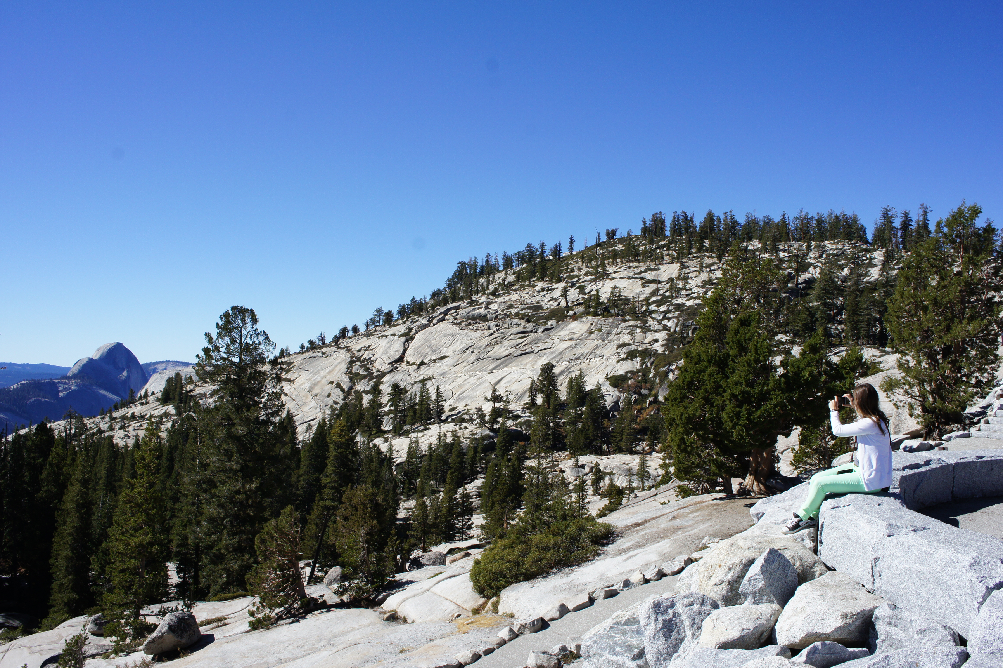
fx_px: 919
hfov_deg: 57.3
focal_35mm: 33
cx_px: 502
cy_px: 334
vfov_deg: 39.9
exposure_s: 1/250
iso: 200
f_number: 11
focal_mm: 22
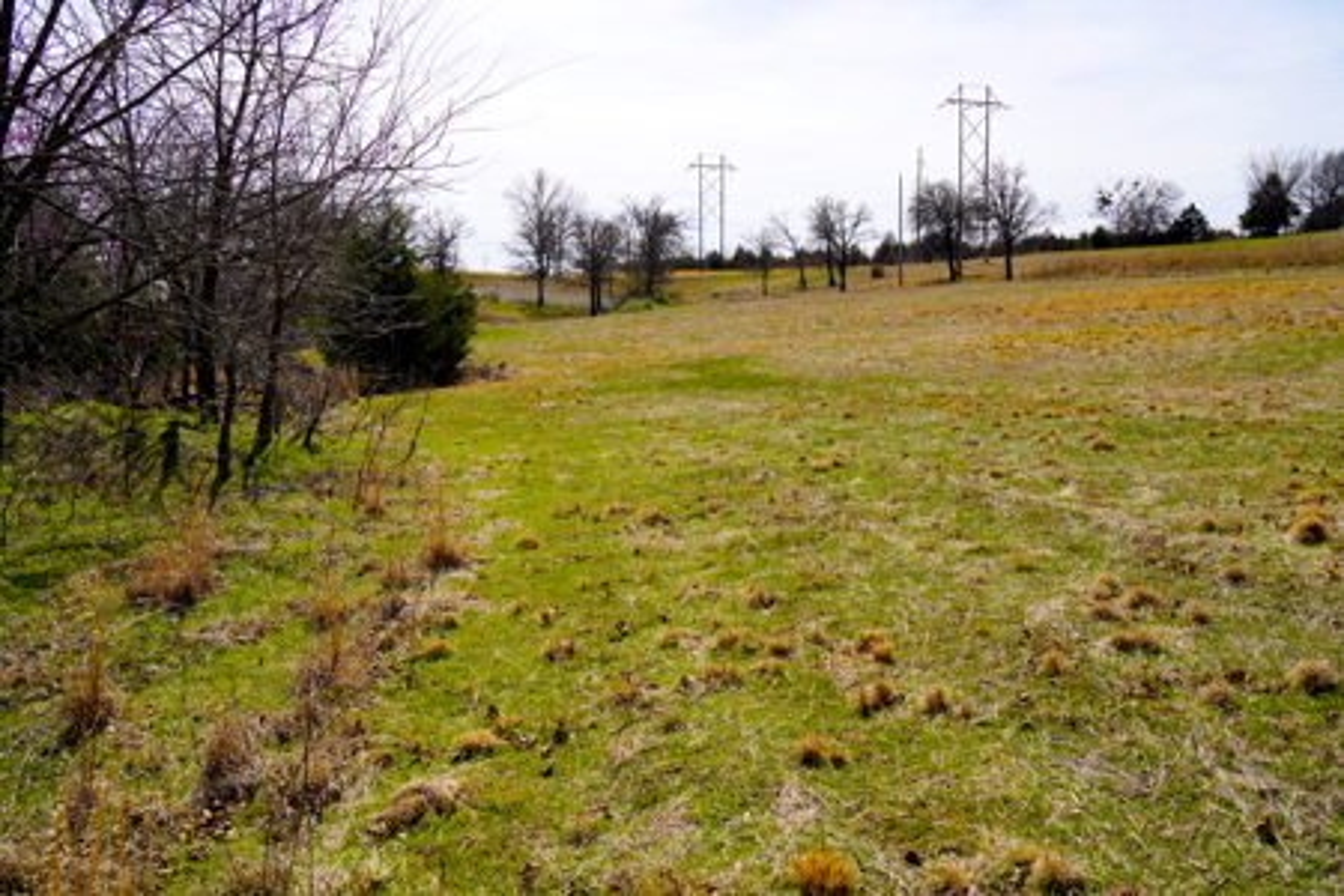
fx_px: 1232
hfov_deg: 57.2
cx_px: 672
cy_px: 448
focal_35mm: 33
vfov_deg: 40.0
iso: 100
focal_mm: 22
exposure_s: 1/200
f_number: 10
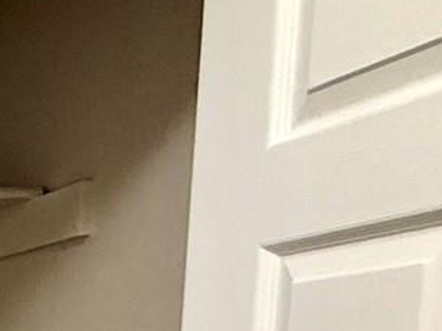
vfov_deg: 18.0
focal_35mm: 73
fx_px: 932
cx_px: -586
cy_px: 498
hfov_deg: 15.6
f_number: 2.2
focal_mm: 2.22
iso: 250
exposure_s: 1/60
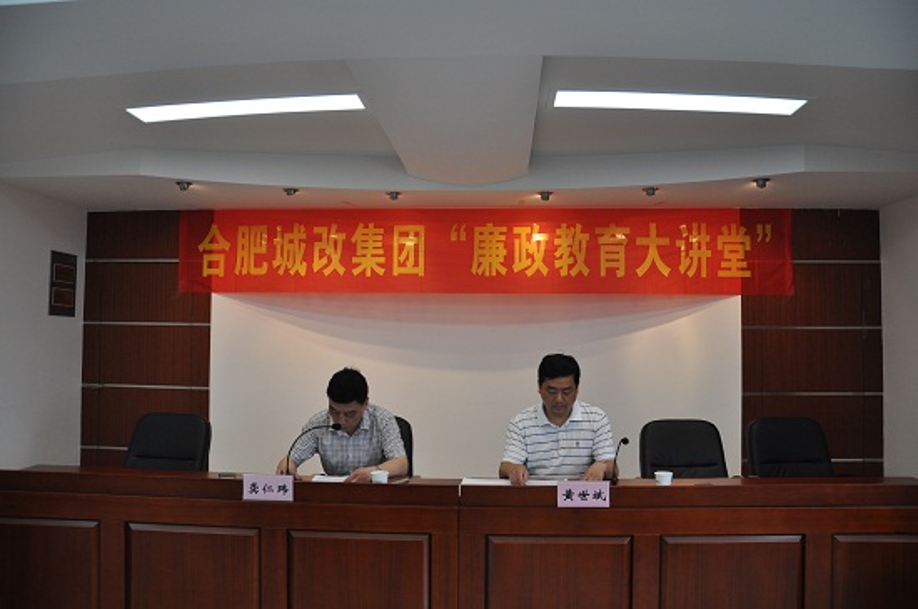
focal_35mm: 27
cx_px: 459
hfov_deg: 67.5
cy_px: 304
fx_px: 687
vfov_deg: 47.8
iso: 400
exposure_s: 1/60
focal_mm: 18
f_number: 4
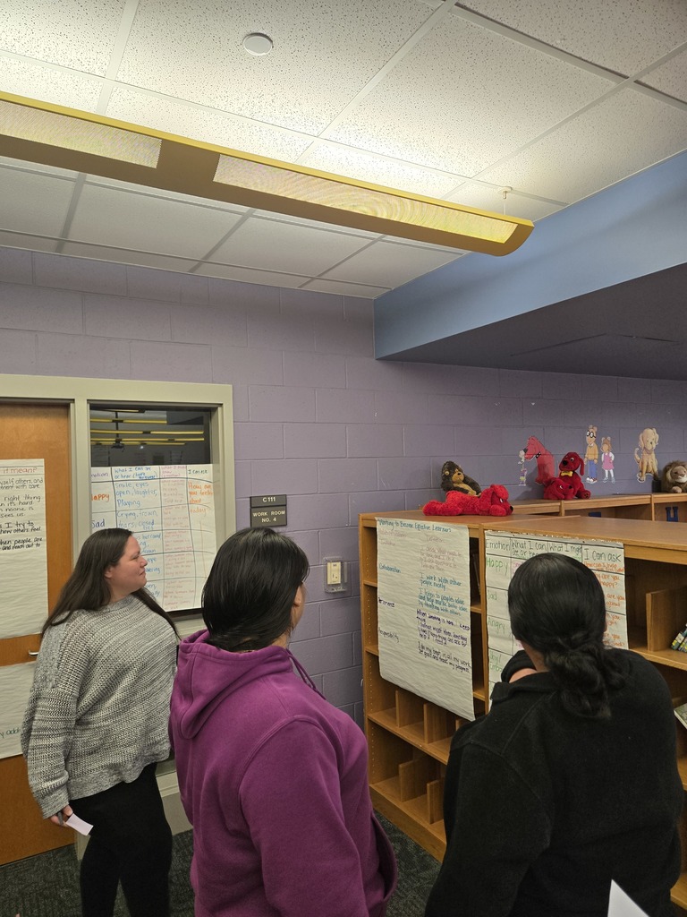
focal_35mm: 23
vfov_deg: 73.9
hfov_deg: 58.9
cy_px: 458
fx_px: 609
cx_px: 344
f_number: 1.8
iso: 200
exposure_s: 1/120
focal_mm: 5.4
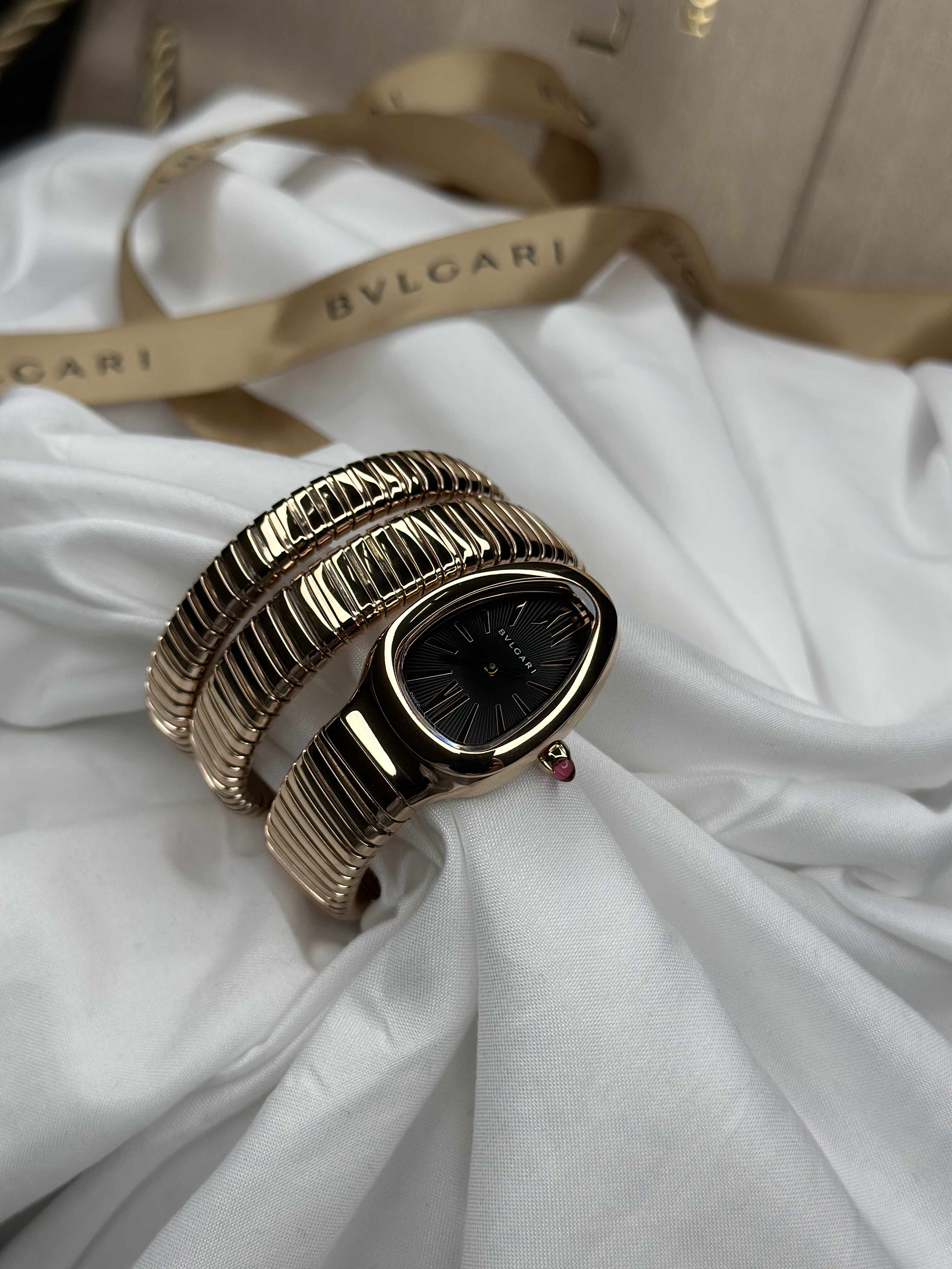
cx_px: 476
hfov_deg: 30.3
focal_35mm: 48
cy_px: 634
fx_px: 1760
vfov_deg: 39.7
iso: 80
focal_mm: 6.86
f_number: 1.78
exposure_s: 1/990
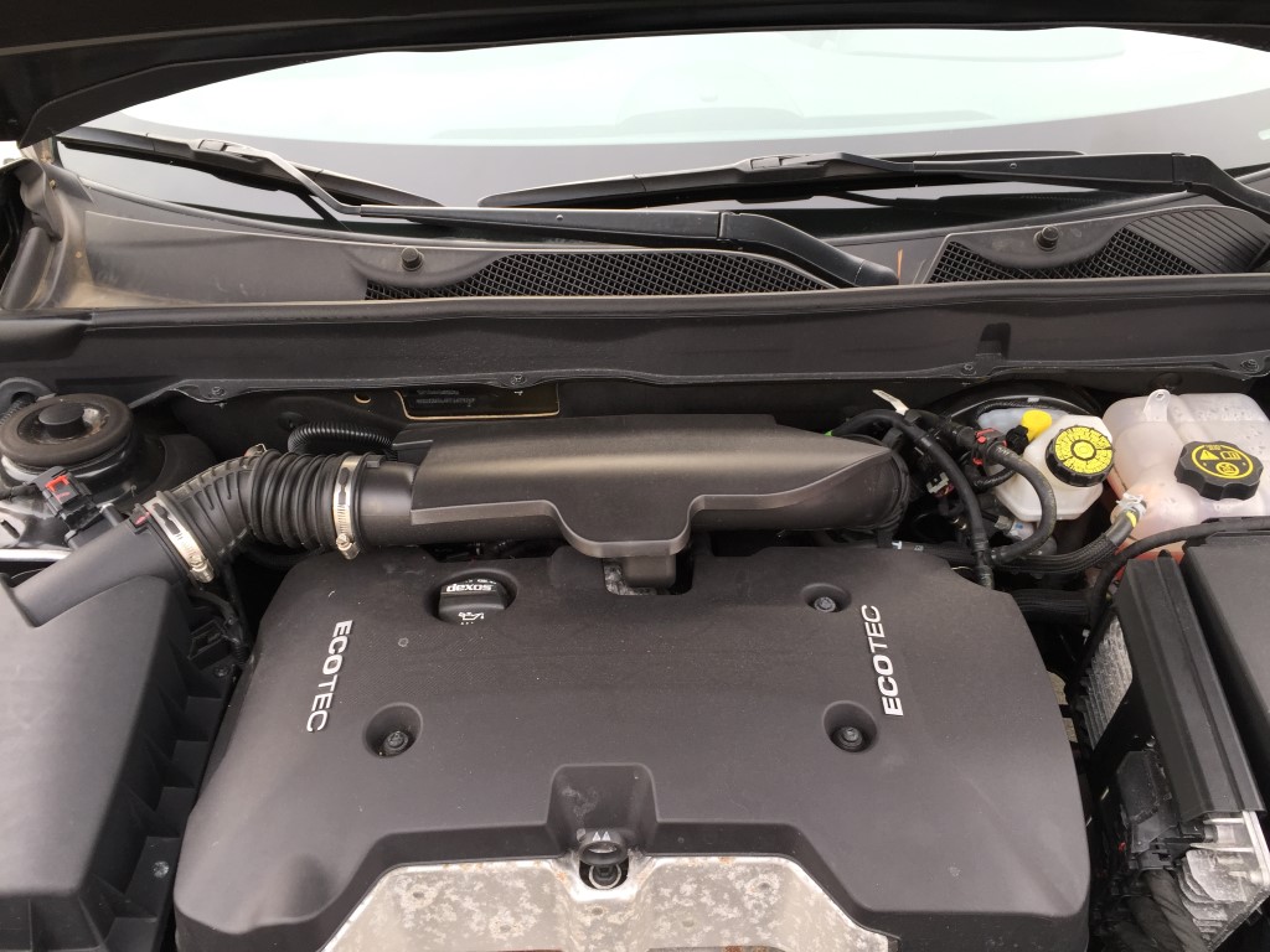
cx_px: 635
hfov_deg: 61.7
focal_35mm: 29
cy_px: 476
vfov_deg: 48.2
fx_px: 1064
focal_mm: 4.15
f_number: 2.2
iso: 32
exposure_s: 1/141
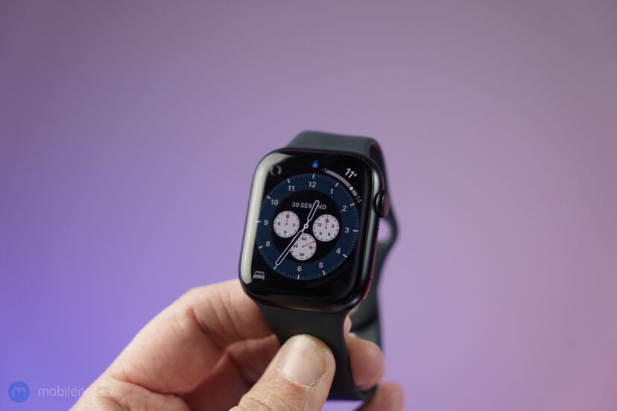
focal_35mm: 62
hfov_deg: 32.4
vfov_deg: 21.9
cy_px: 206
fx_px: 1063
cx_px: 308
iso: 125
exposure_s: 1/50
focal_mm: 62
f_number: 4
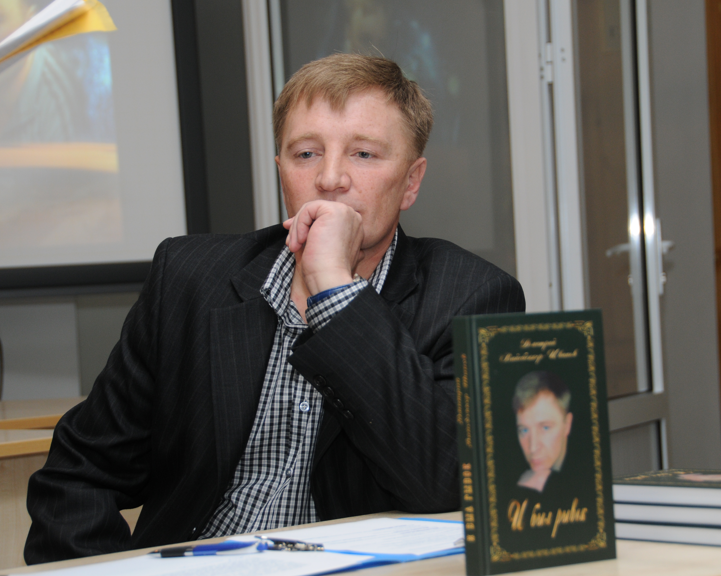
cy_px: 286
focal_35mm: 106
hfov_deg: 18.1
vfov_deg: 14.5
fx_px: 2262
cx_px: 395
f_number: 4.8
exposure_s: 1/60
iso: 400
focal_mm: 62
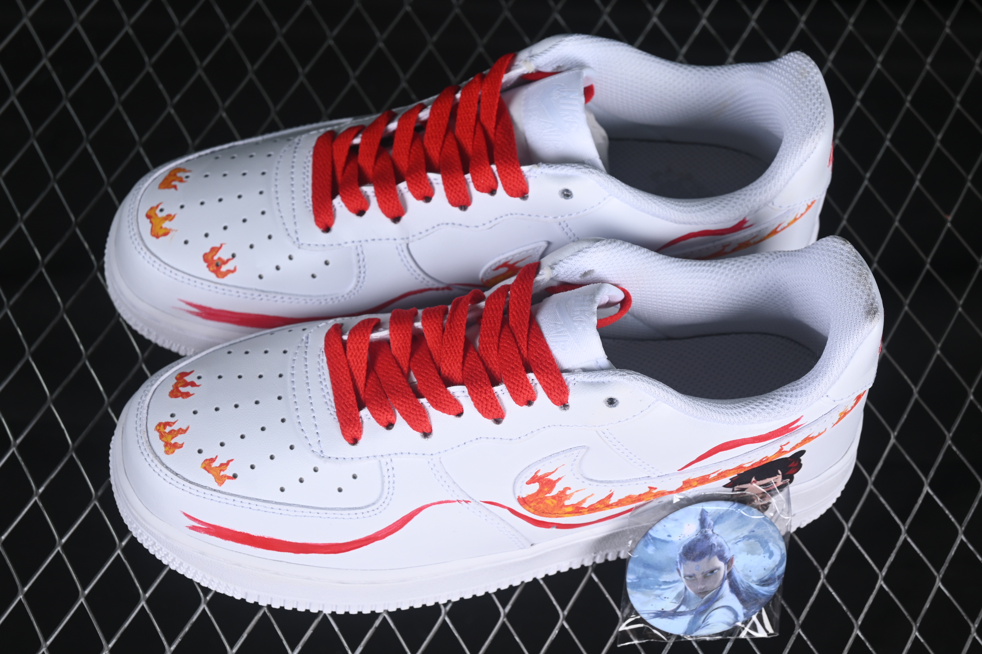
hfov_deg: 27.0
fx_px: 2046
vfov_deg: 18.2
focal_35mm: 75
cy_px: 327
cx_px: 491
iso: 160
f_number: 7.1
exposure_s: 1/80
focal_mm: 50
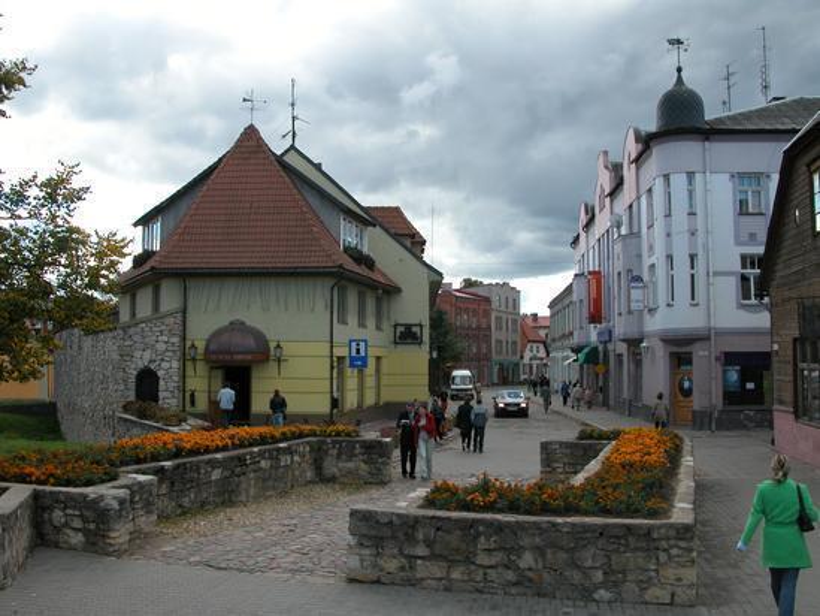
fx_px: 806
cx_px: 410
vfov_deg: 41.8
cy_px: 308
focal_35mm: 34
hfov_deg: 53.9
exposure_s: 1/218
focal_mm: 8.9
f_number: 5
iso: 100
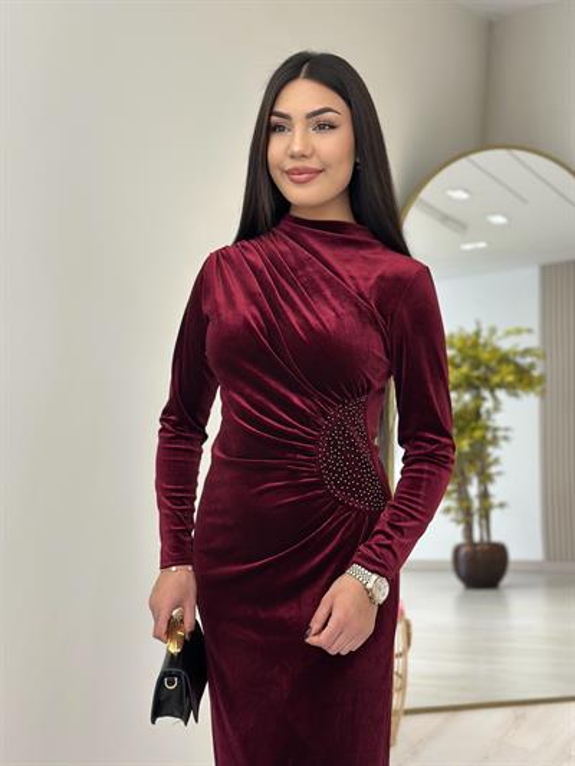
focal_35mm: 48
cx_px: 288
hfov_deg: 30.3
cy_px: 383
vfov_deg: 39.6
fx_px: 1063
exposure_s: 1/184
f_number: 1.78
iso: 80
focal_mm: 6.86
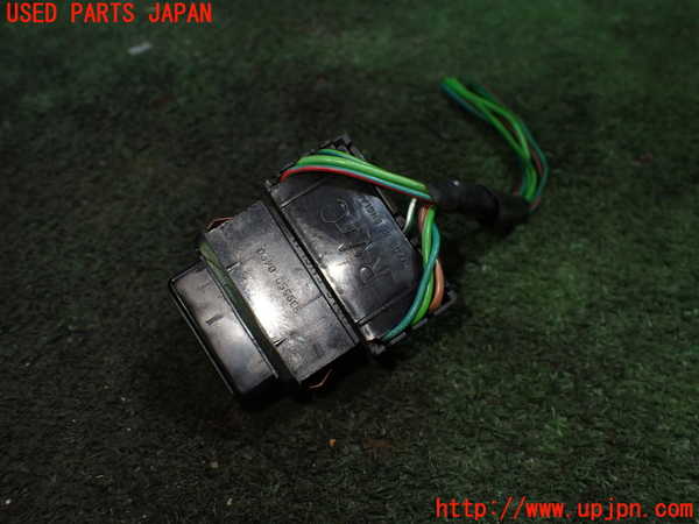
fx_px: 606
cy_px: 262
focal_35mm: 30
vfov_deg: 46.8
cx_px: 350
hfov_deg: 60.0
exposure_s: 1/125
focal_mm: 5.4
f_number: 2.3
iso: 320
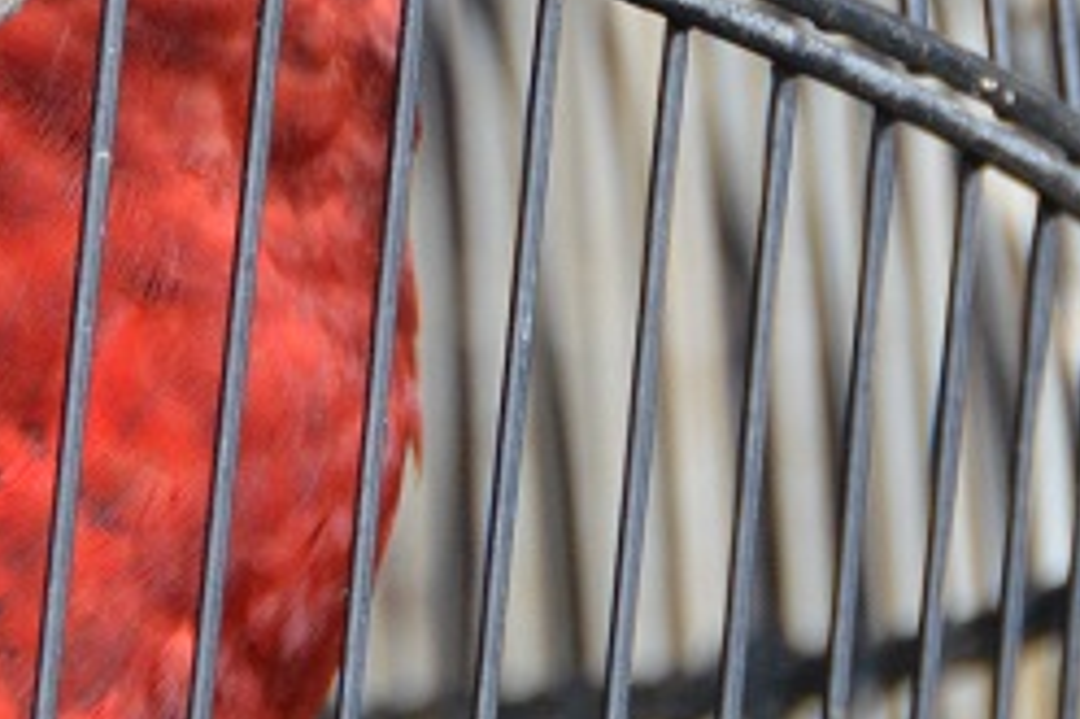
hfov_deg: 2.6
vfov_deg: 1.7
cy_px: -192
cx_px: 100
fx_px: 23594
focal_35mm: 787
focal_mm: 130
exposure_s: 1/200
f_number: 5.6
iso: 1600
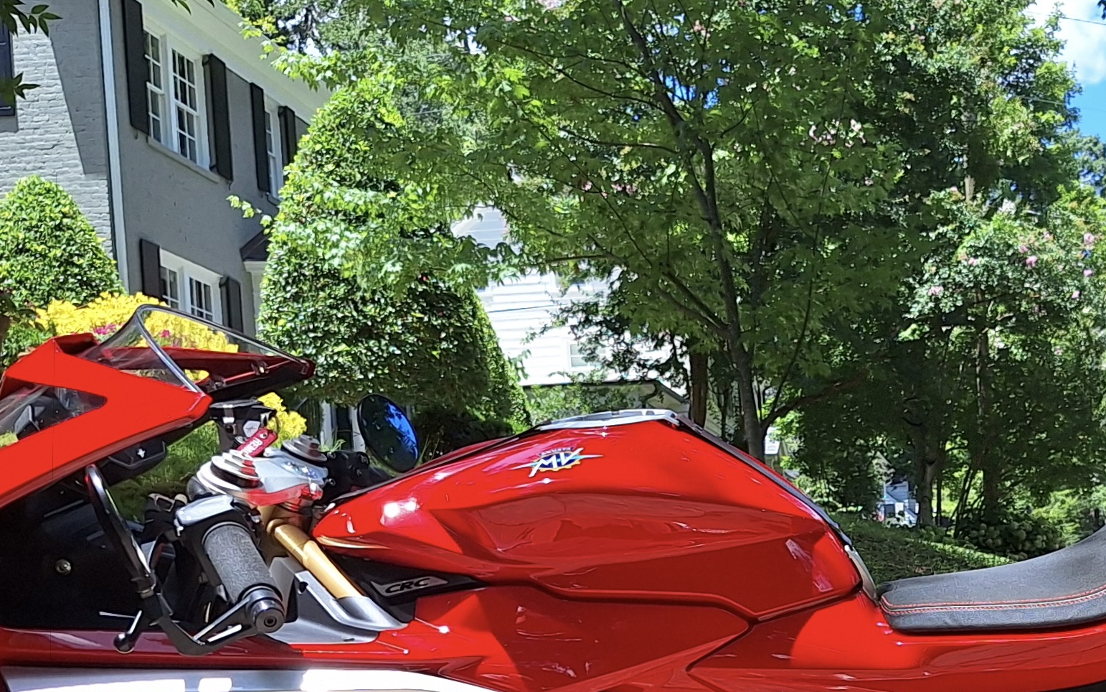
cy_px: 681
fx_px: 1568
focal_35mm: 52
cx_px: 638
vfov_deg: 23.9
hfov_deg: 38.8
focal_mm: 5.54
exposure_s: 1/1359
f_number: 1.8
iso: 40
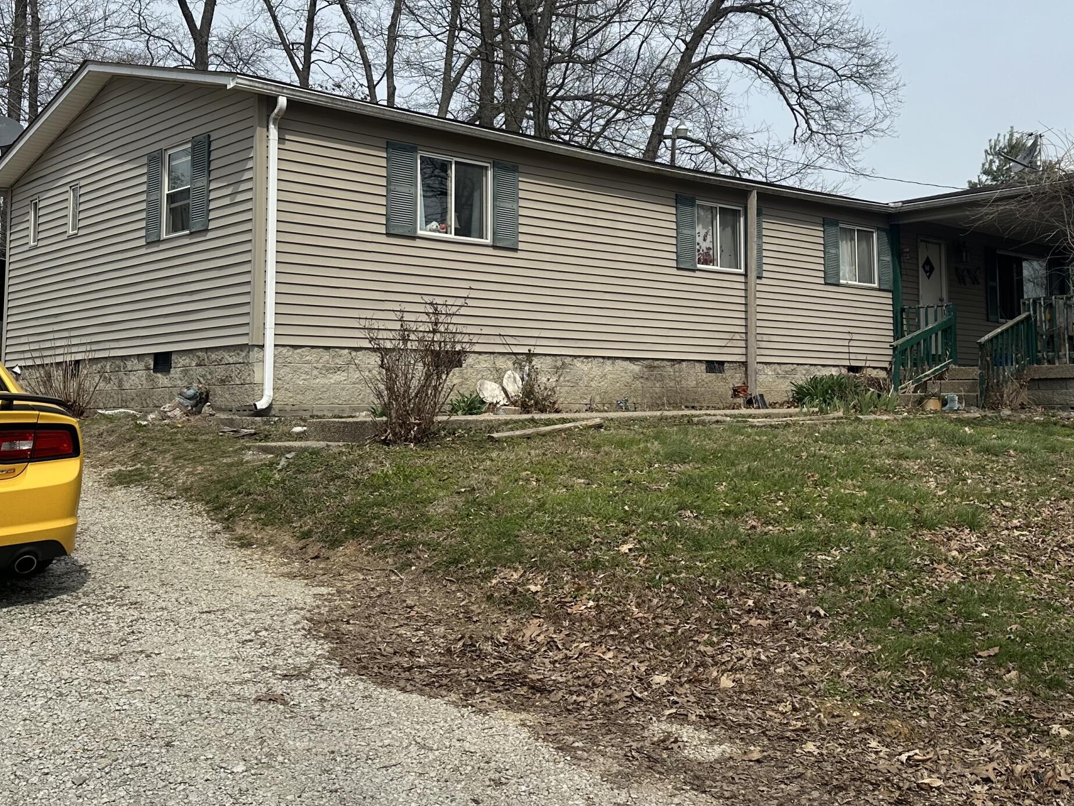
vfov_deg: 36.6
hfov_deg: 47.7
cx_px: 621
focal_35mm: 39
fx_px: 1210
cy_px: 305
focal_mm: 6.86
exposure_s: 1/5848
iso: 80
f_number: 1.78
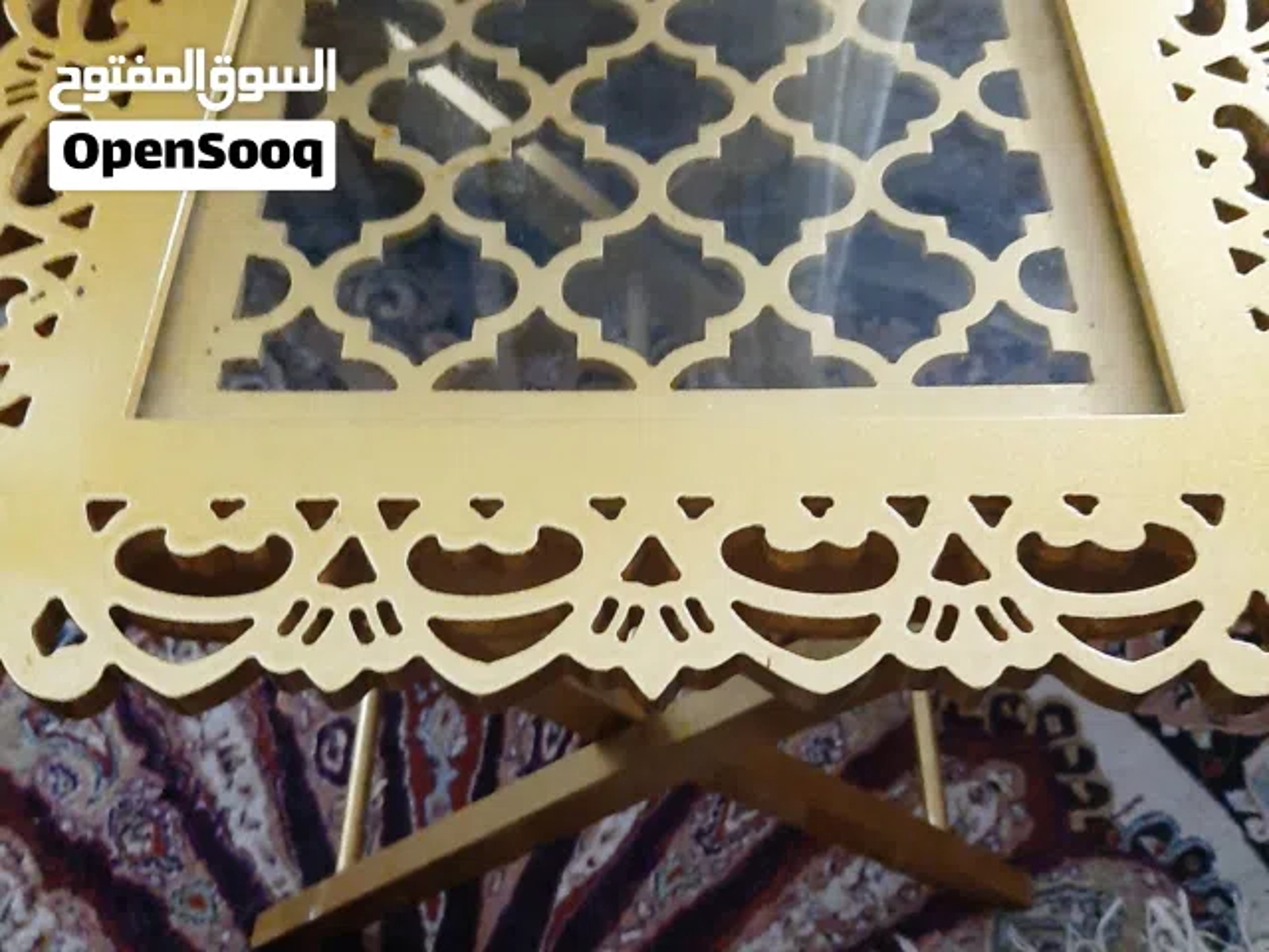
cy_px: 476
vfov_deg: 51.4
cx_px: 634
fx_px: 990
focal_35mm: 27
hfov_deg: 65.3
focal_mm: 3.93
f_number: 1.7
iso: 1000
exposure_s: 1/17
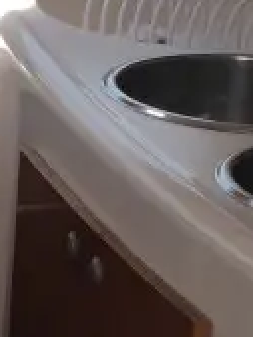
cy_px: 193
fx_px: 1781
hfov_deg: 8.0
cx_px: -124
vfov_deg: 10.8
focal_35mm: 183
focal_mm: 4.15
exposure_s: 1/314
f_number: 2.2
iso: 32
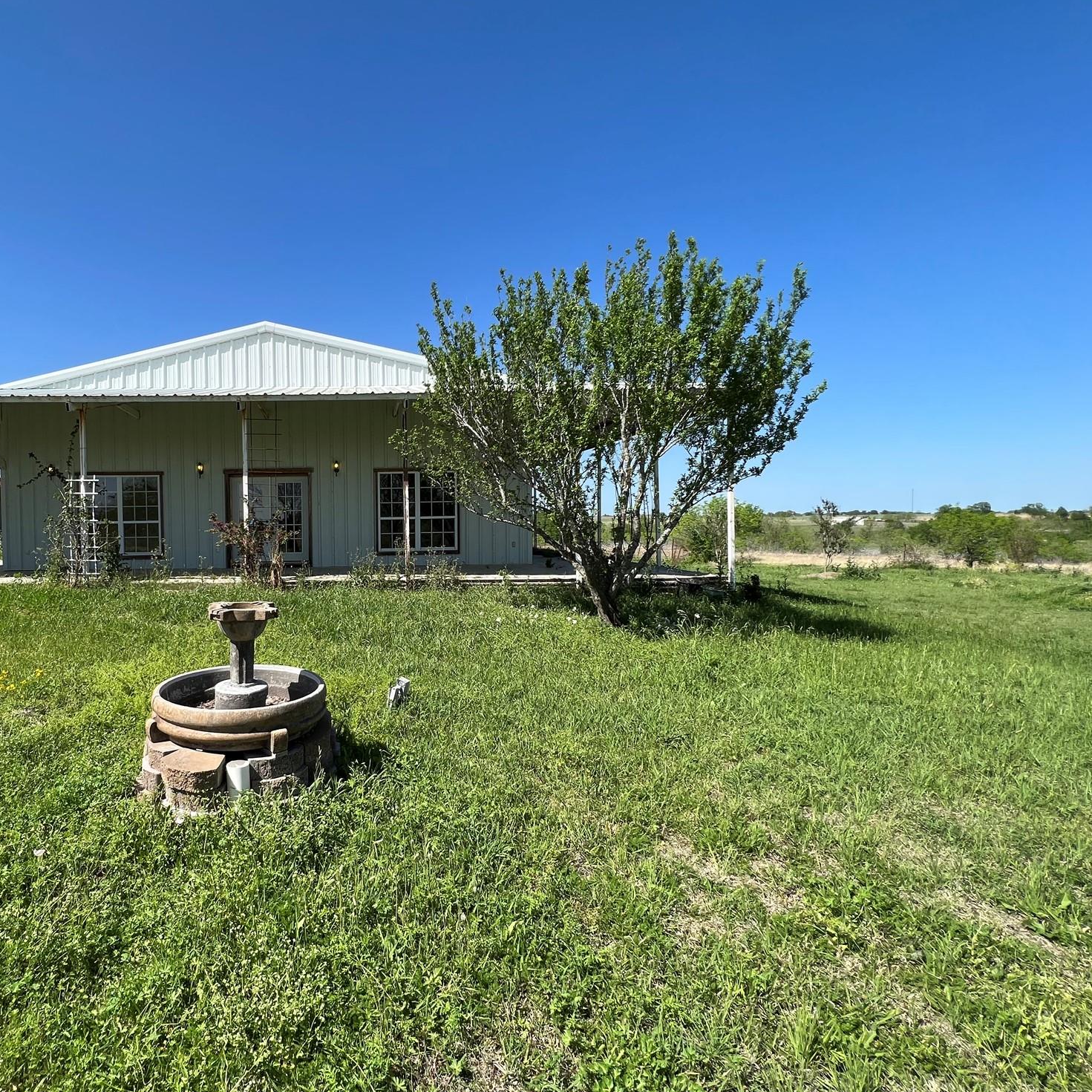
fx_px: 571
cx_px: 368
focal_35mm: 16
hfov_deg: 84.5
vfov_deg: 87.4
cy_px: 532
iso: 32
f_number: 1.8
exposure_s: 1/1220
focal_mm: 1.57
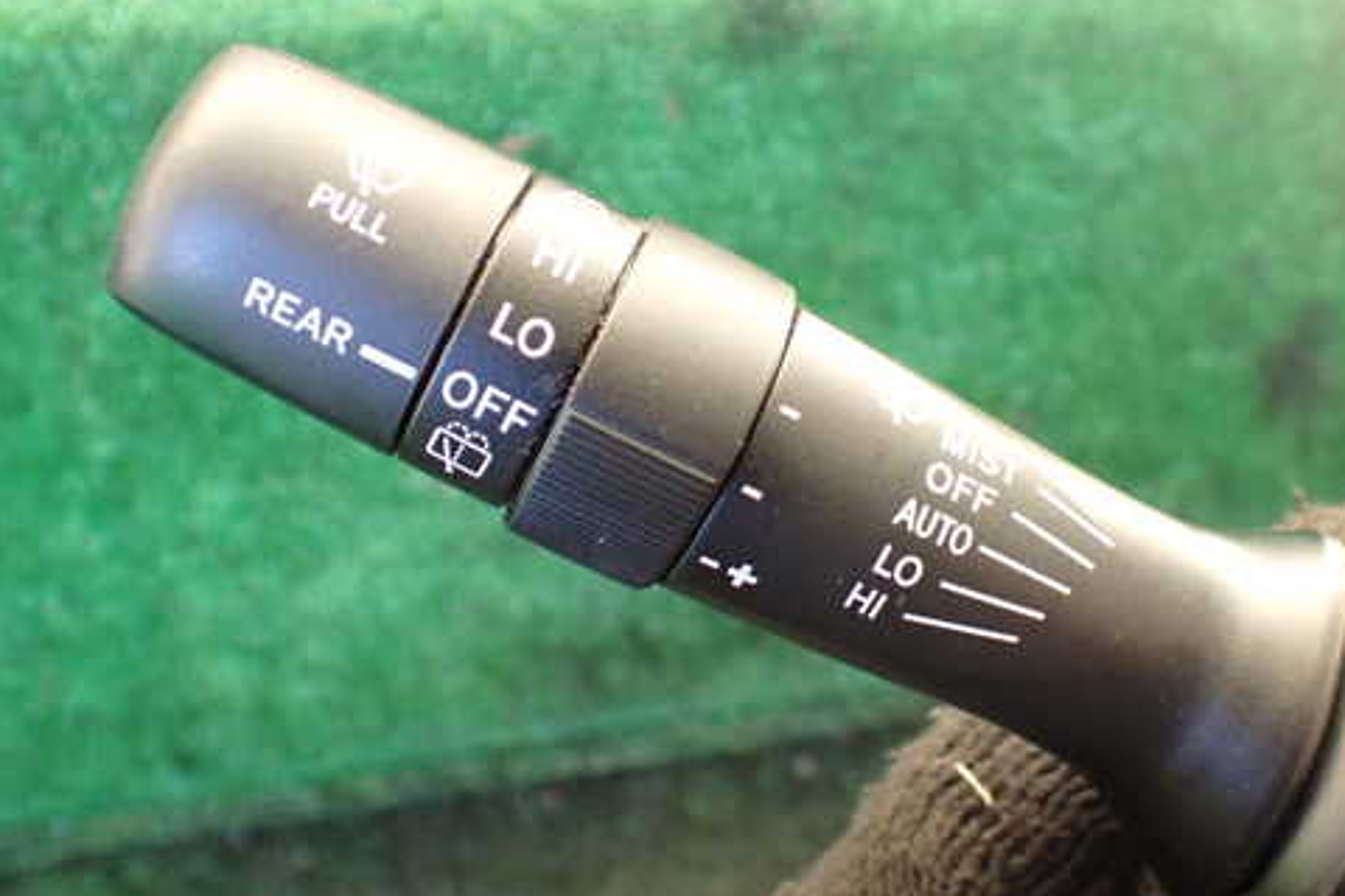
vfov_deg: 34.2
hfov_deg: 49.3
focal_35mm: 39
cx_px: 790
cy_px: 437
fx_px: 1457
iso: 800
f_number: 2.3
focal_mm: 5.4
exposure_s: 1/100
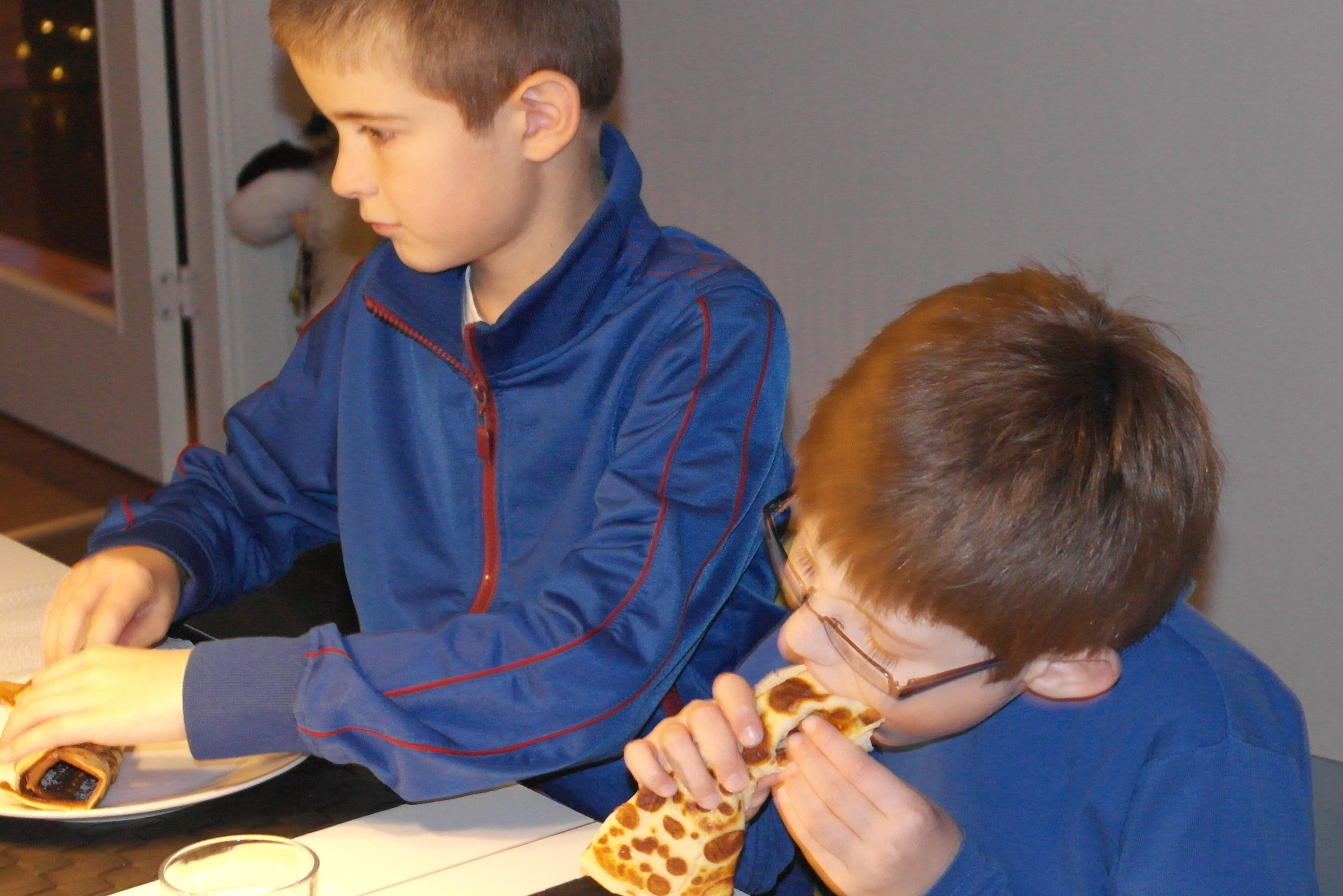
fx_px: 3805
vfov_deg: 13.4
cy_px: 326
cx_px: 808
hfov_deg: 20.0
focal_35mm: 102
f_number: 4.5
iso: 1600
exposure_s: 1/30
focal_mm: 35
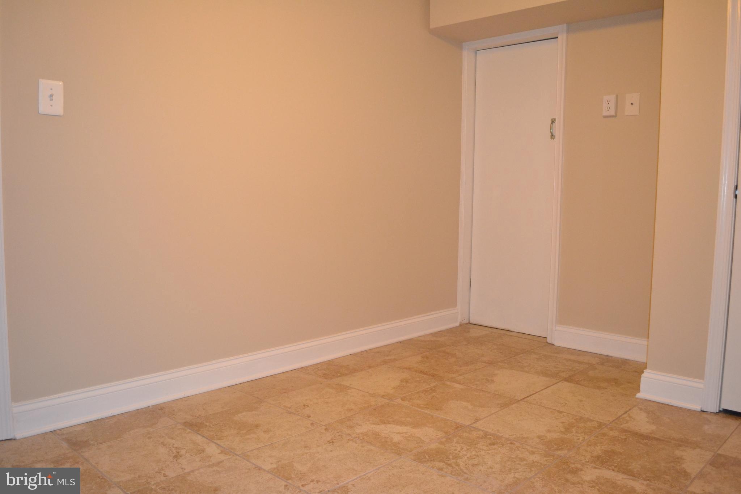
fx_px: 617
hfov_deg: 61.9
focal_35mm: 30
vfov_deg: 43.6
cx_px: 370
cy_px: 247
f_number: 3.8
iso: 1800
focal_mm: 20
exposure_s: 1/60
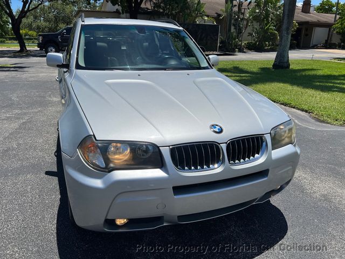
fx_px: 259
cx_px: 172
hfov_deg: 67.3
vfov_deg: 53.1
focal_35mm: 26
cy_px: 130
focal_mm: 5.7
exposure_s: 1/10309
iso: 50
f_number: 1.5
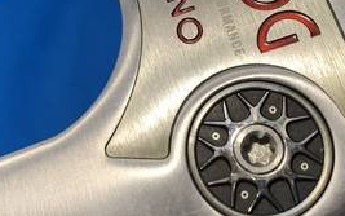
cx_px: 149
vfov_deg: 19.5
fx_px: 621
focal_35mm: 66
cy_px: 35
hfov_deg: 31.0
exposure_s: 1/120
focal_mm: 4.25
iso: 64
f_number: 1.8
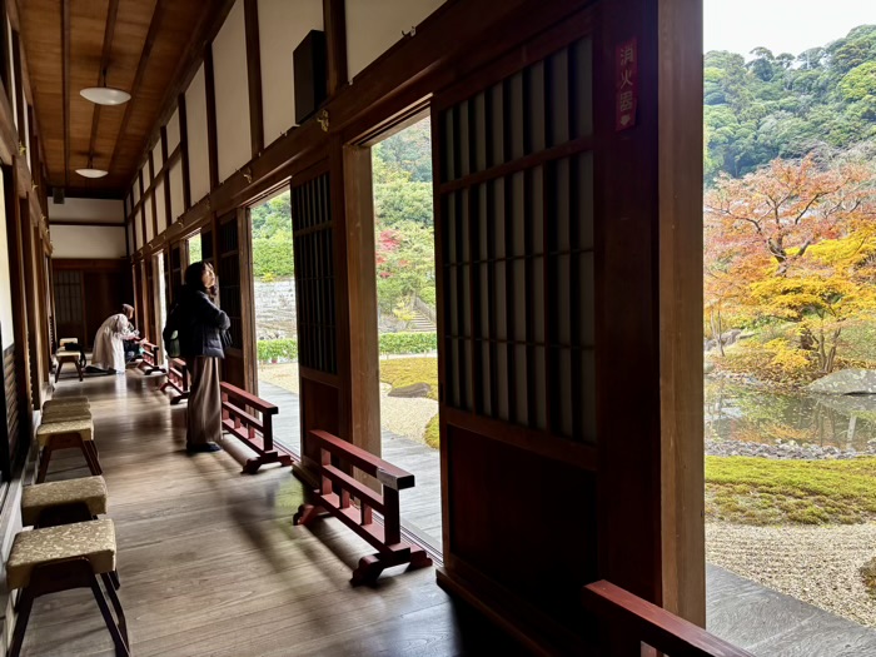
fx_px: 658
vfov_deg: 53.1
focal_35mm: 26
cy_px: 328
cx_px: 438
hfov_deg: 67.3
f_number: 1.6
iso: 160
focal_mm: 5.96
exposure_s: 1/60
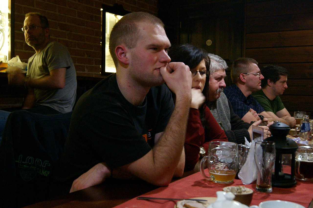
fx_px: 365
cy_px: 104
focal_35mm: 42
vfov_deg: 31.8
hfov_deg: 46.4
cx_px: 156
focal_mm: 28
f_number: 5
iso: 3200
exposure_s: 1/25
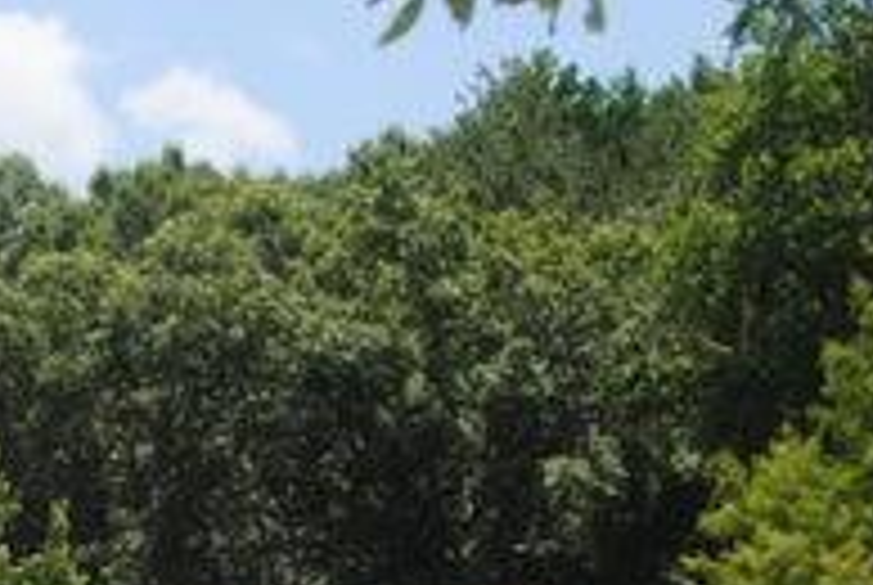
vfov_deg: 6.5
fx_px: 5124
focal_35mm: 211
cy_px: 860
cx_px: -457
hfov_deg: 9.5
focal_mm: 38
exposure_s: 1/200
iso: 100
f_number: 9
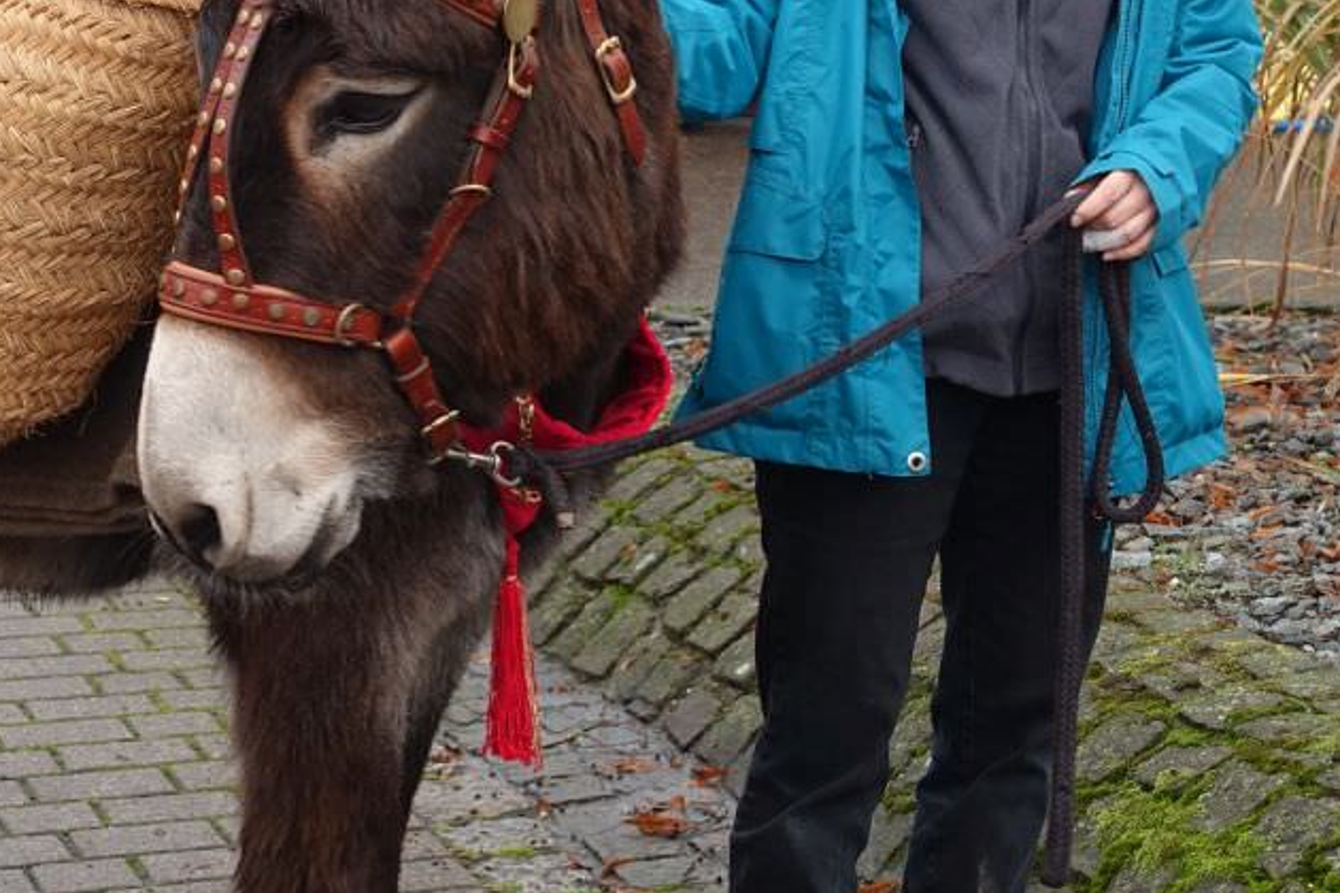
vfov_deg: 13.8
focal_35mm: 99
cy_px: 418
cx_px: 296
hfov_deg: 20.4
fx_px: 3685
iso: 125
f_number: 3.5
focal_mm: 14.3
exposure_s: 1/80
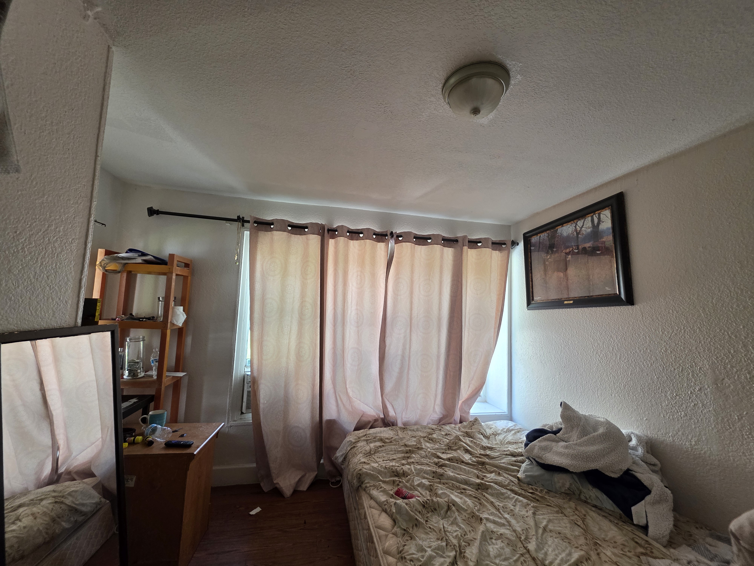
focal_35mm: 13
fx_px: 283
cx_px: 377
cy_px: 283
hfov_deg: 106.2
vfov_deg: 89.9
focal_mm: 2.2
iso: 200
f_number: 1.9
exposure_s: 1/120
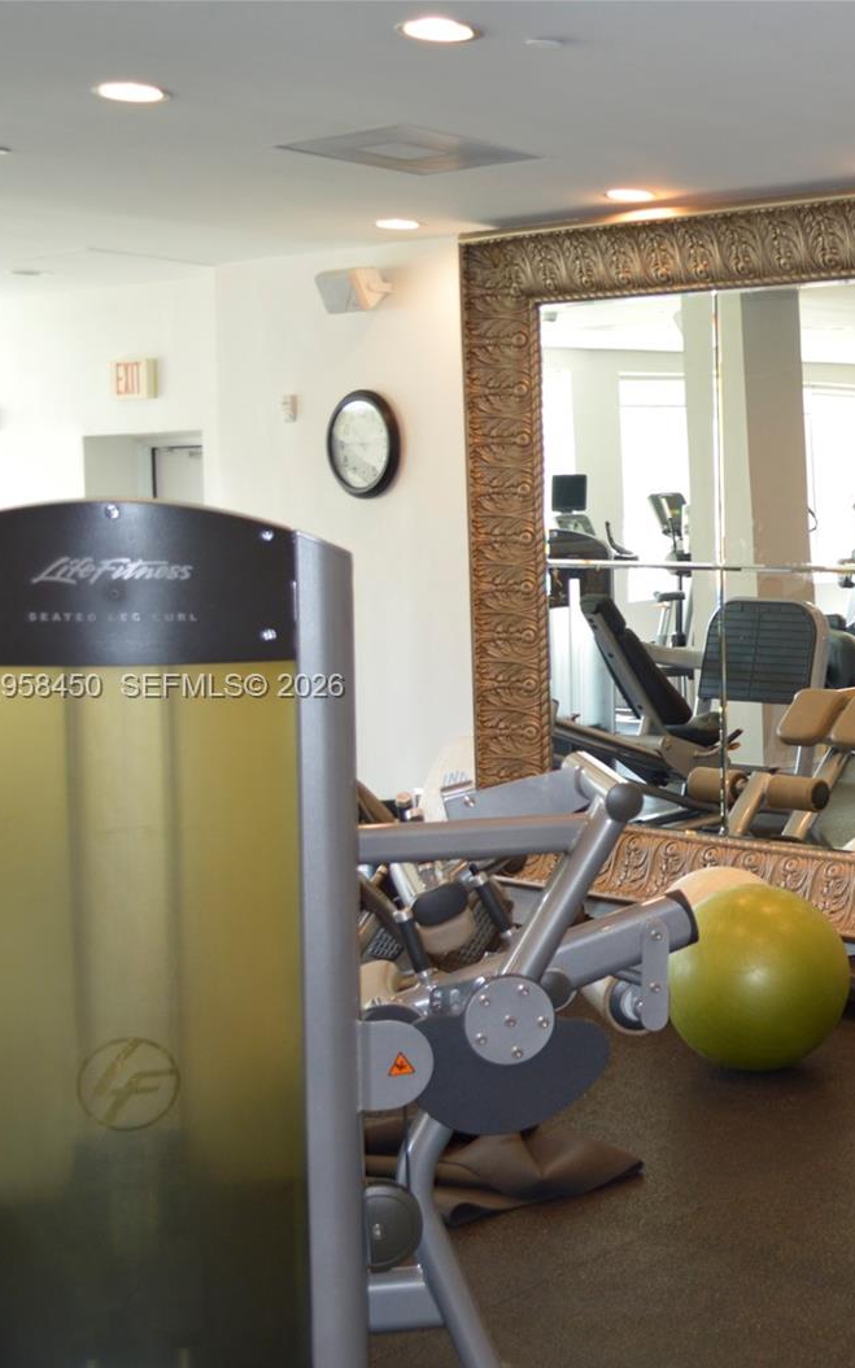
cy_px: 689
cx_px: 978
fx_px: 1901
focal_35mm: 51
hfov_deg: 23.5
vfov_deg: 39.6
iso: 360
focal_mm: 22
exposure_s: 1/30
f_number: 4
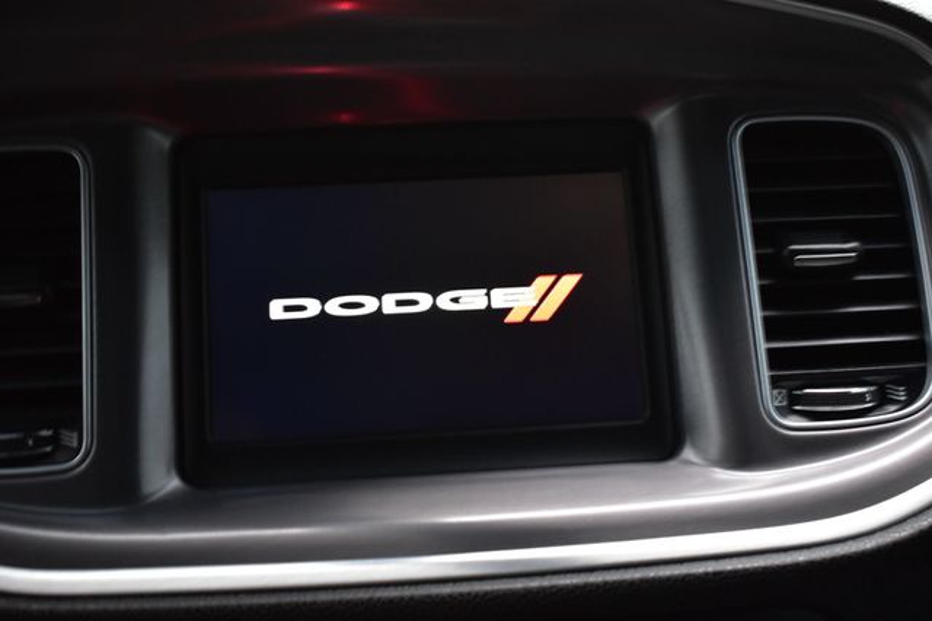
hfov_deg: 41.1
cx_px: 466
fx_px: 1242
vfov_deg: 28.0
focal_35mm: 48
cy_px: 310
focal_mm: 32
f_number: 4.5
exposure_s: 1/10
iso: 1600
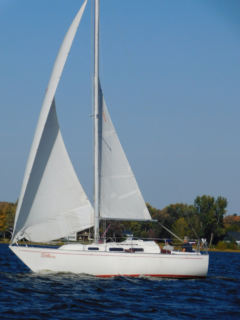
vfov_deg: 7.4
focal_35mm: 266
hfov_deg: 5.6
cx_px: 120
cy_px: 160
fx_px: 2459
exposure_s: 1/400
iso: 125
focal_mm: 47.2
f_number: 11.4
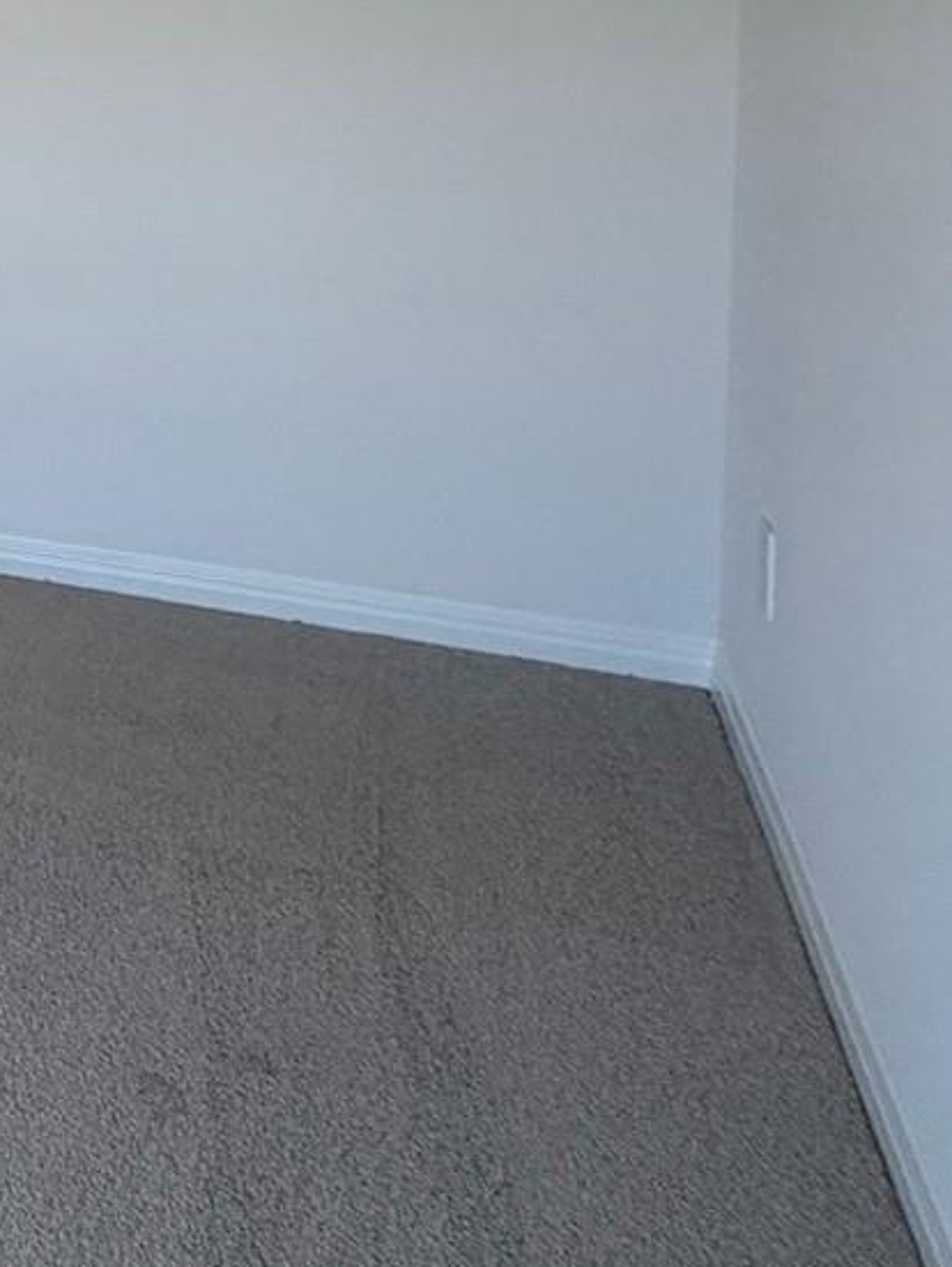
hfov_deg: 19.6
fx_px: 1905
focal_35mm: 52
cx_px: -821
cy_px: 14
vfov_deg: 33.8
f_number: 2.2
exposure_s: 1/120
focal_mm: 2.22
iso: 100
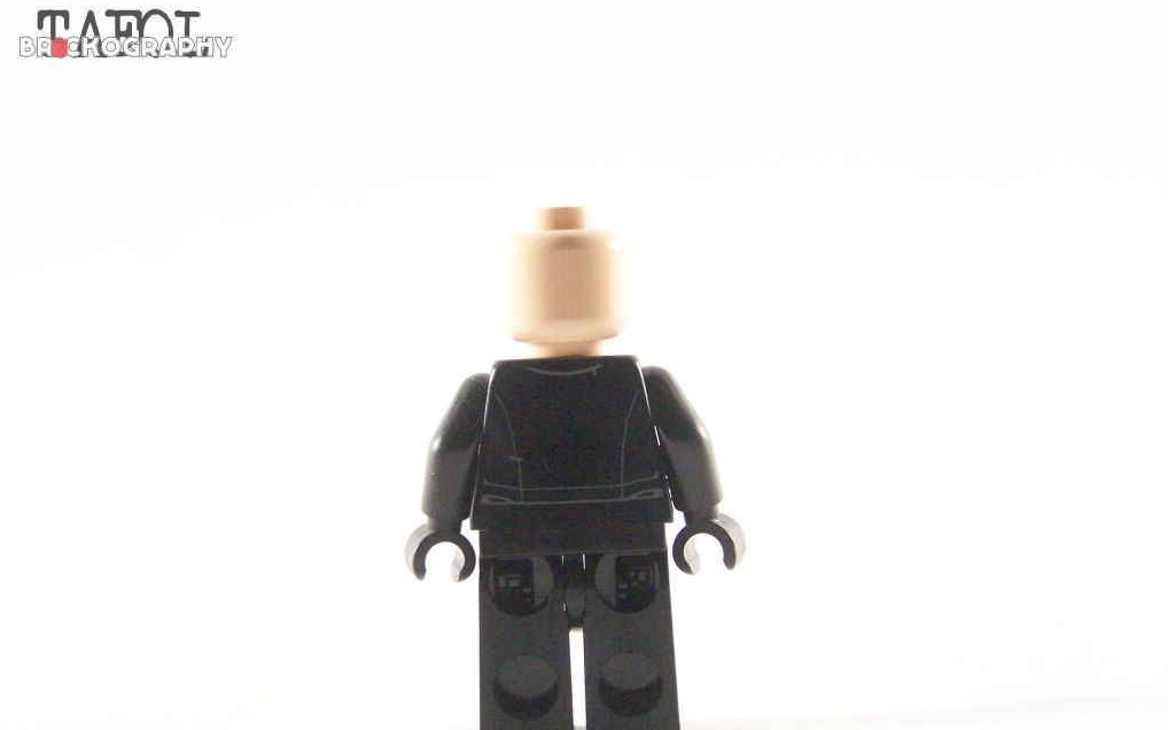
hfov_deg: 18.6
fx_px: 3565
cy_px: 427
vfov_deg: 11.7
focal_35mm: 112
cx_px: 586
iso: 400
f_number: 3.2
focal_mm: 17.5
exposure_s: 1/45
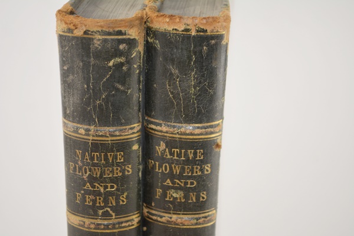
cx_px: 177
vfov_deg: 16.6
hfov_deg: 24.6
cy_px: 118
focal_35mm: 82
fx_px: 811
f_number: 5.6
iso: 400
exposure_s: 1/125
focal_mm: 55
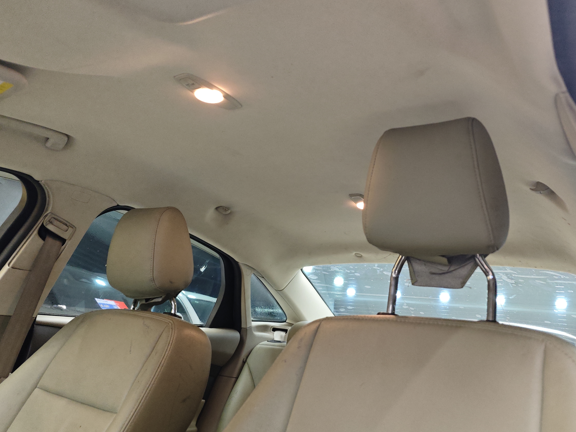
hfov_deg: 63.4
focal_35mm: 28
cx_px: 289
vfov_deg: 49.6
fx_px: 466
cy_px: 190
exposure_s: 1/319
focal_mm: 8.7
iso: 6400
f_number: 1.9
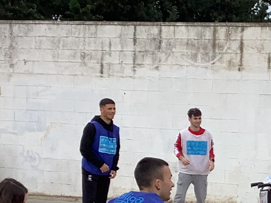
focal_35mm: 138
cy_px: 197
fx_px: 1081
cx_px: 357
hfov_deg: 13.7
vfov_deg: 10.7
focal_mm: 3.3
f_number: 2.4
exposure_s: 1/652
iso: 25
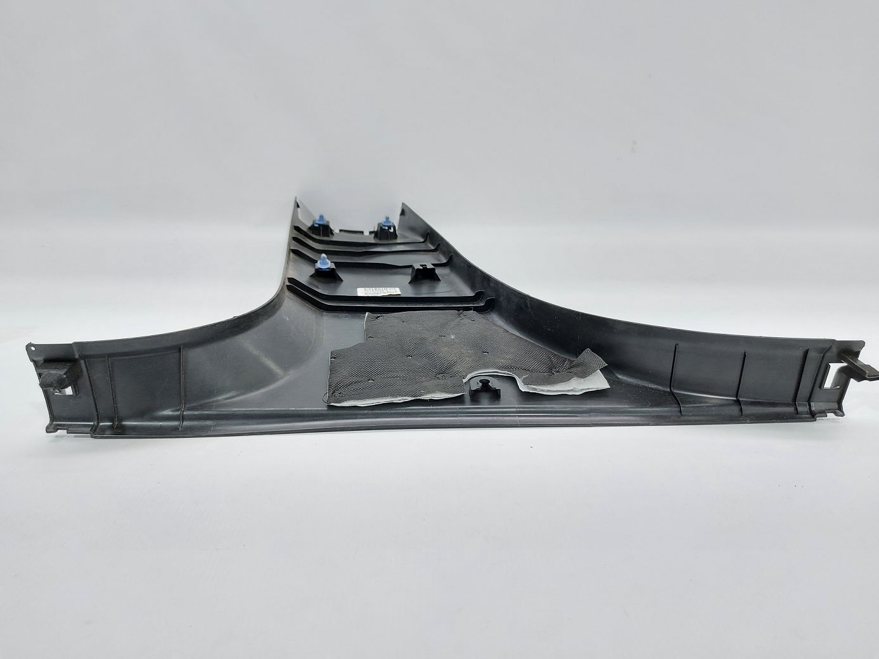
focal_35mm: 24
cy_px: 330
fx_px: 609
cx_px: 440
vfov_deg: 56.8
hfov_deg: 71.6
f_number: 1.8
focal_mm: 5.23
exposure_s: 1/50
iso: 80
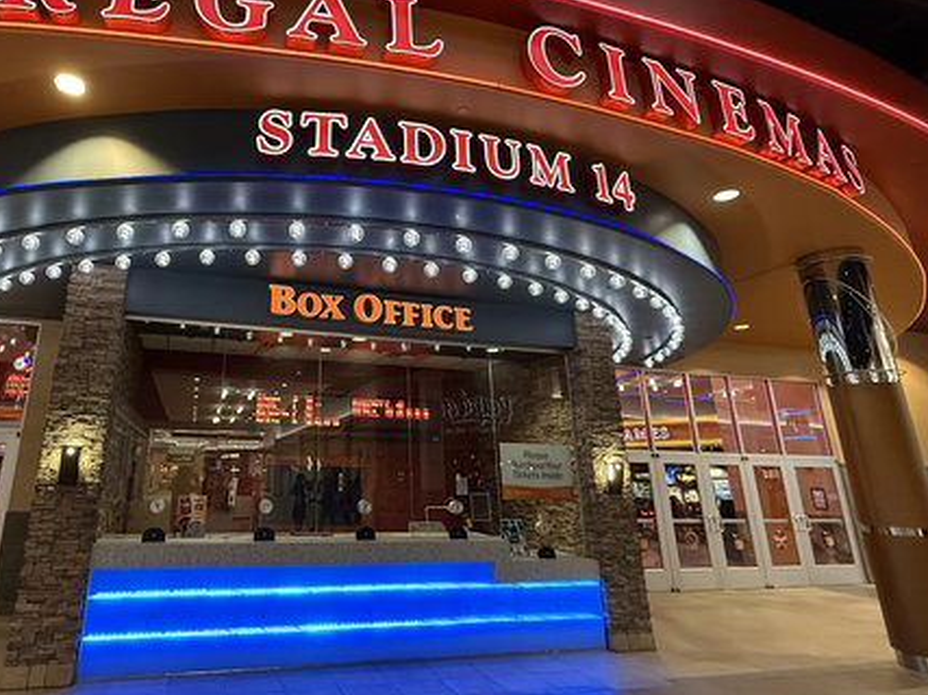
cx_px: 337
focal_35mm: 21
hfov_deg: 77.3
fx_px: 563
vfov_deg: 63.2
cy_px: 302
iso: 800
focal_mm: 2.22
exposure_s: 1/60
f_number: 2.2
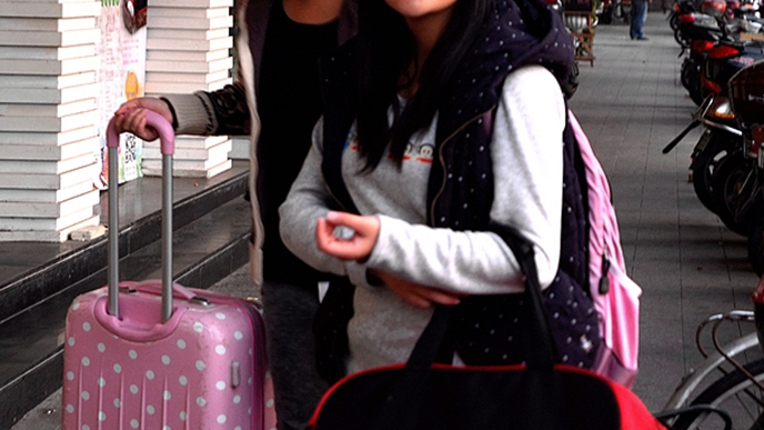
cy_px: 93
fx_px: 1519
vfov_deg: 16.0
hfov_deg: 28.2
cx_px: 423
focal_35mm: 75
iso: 200
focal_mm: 32
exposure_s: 1/35
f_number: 5
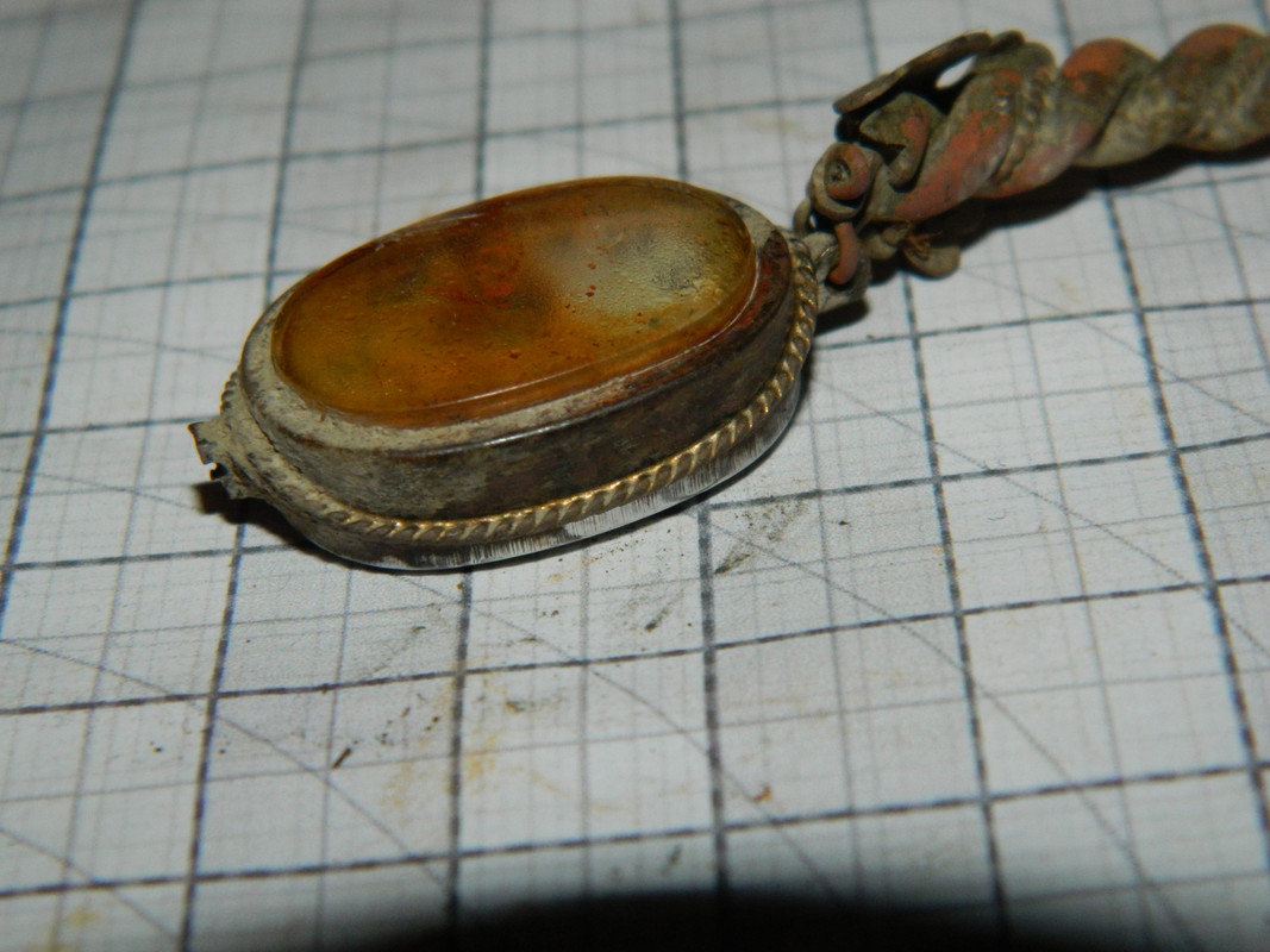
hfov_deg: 23.3
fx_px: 3081
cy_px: 476
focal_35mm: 84
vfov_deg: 17.6
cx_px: 635
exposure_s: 1/50
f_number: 11.9
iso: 200
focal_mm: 15.1
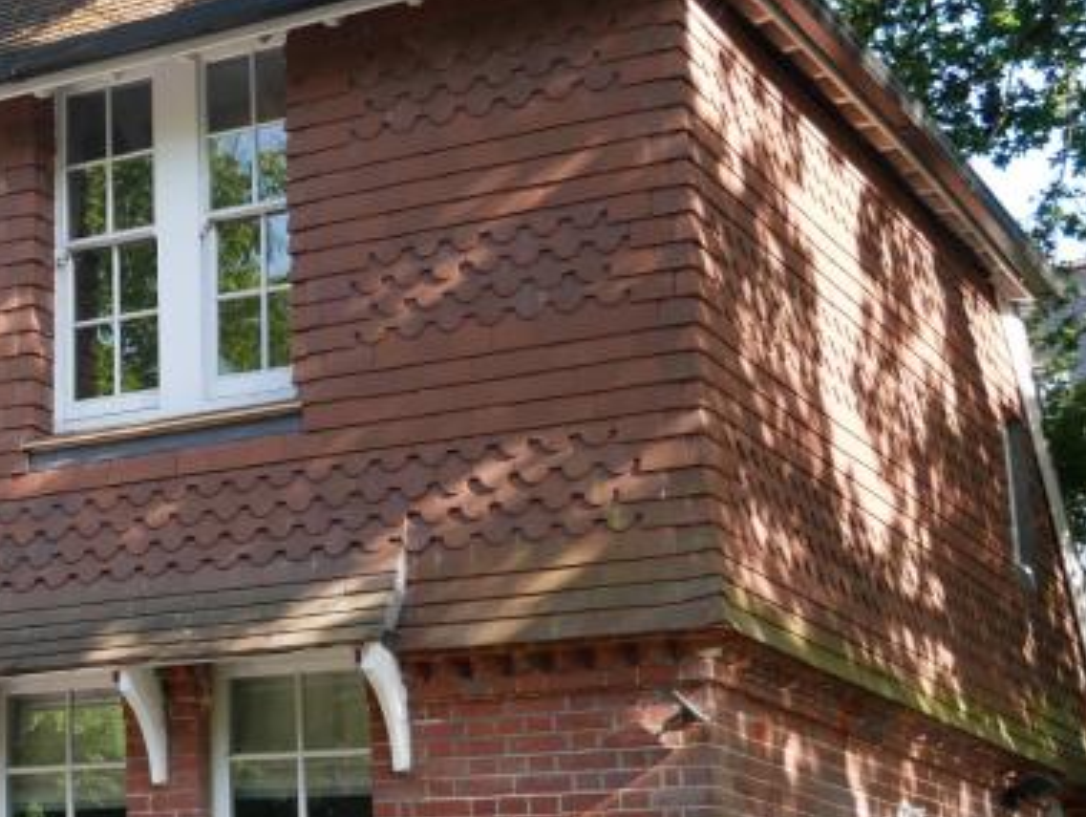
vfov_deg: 18.2
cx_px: -126
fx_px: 2544
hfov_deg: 22.6
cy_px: 437
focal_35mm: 81
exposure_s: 1/125
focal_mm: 15
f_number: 5
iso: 200
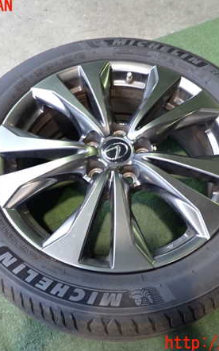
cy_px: 175
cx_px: 106
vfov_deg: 54.0
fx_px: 344
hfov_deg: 35.3
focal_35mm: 36
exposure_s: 1/30
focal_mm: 4.5
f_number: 2
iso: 250
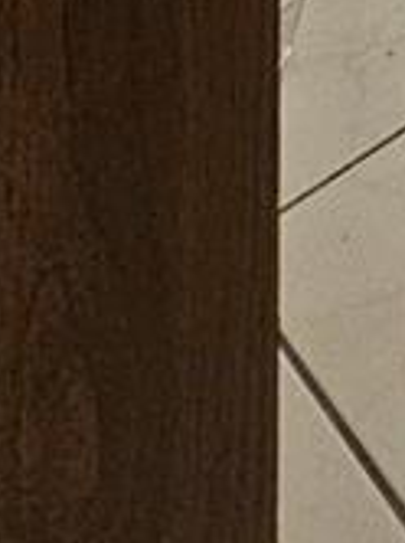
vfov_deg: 11.0
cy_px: -1148
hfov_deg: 10.6
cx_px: 1235
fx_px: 1470
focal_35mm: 94
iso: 400
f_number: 2.2
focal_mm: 2.2
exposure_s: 1/60
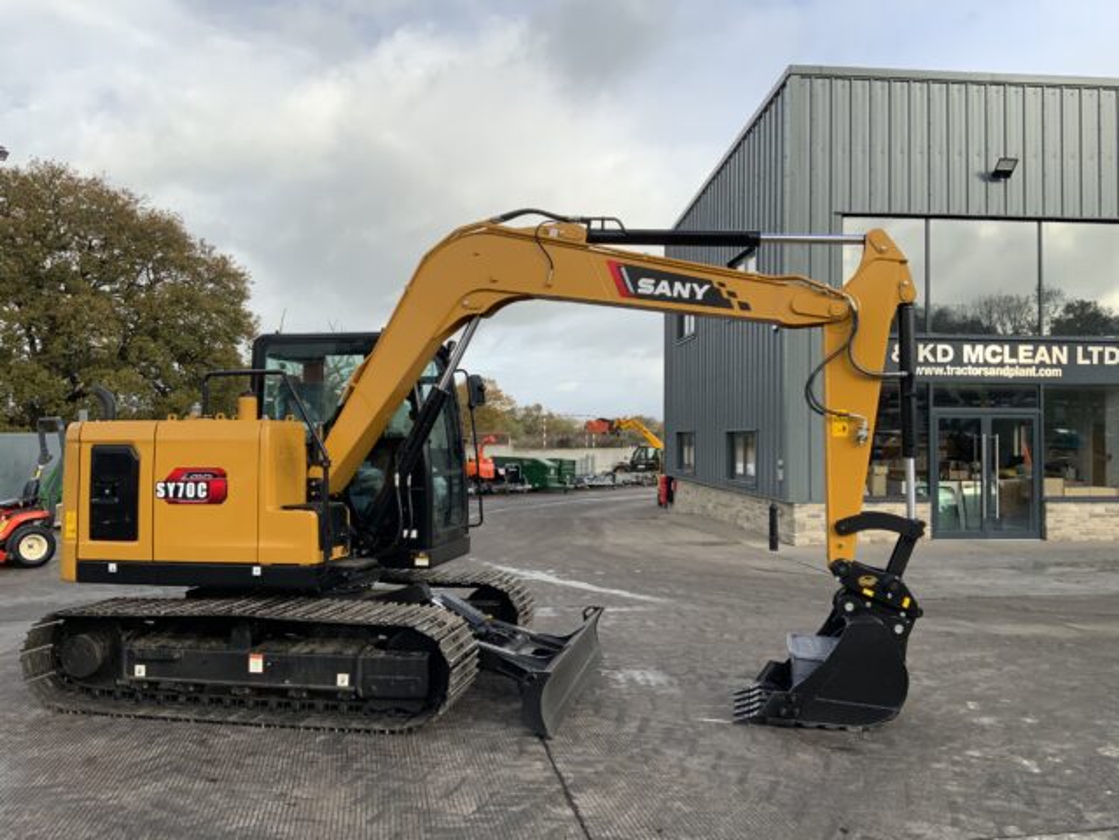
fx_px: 937
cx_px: 560
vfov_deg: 48.2
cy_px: 420
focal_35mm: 29
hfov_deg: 61.7
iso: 16
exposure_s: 1/1412
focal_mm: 3
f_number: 1.8
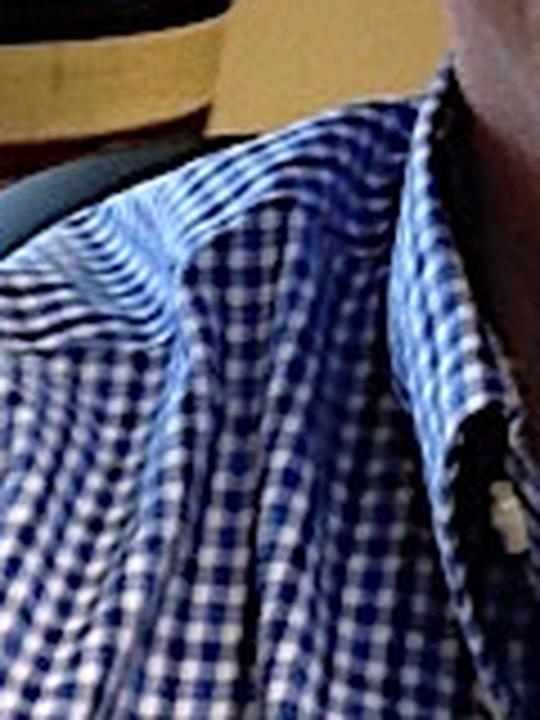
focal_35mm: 140
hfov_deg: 10.3
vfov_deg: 12.9
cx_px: 796
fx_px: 2912
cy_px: -526
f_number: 2.4
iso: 100
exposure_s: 1/30
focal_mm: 2.18
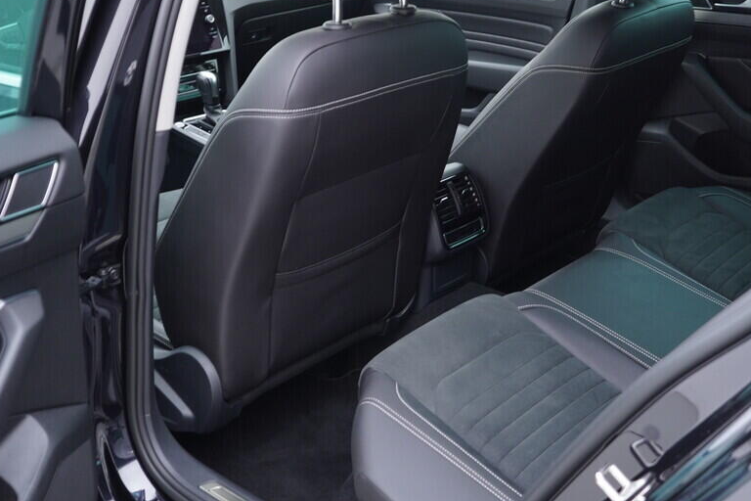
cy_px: 194
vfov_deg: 28.0
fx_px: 1001
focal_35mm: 48
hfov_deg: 41.1
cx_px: 399
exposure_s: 1/40
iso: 320
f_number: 2.8
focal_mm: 24
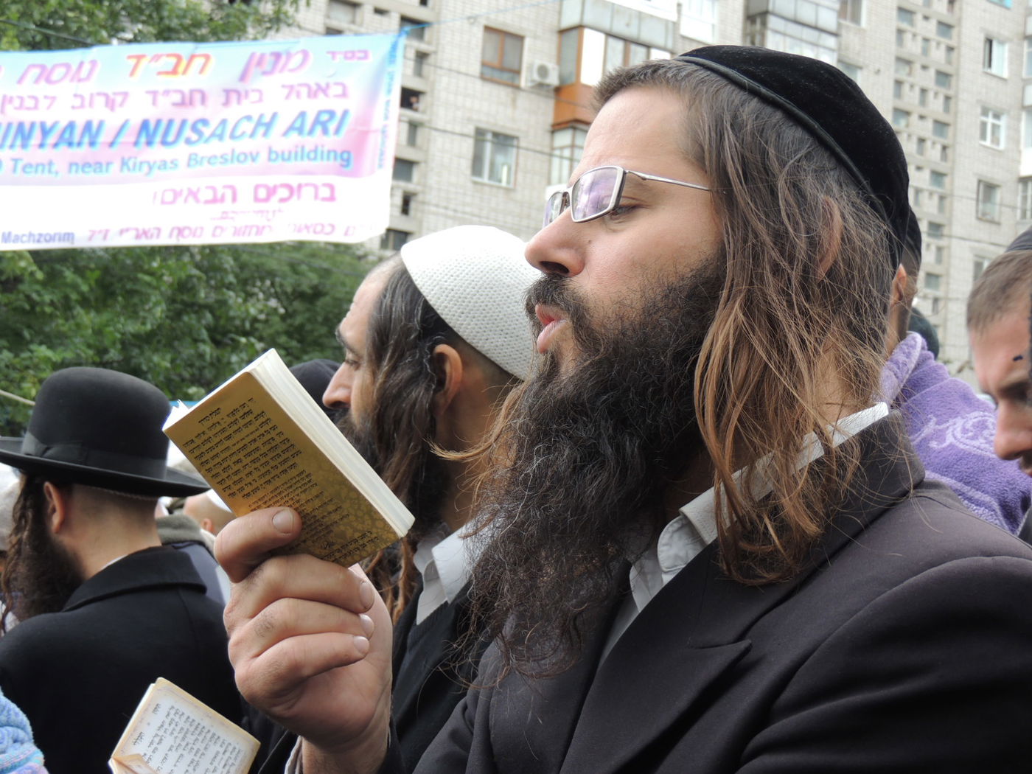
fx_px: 1640
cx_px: 516
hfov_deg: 34.9
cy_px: 387
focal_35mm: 55
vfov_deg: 26.6
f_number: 3.7
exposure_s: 1/80
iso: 100
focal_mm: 9.8
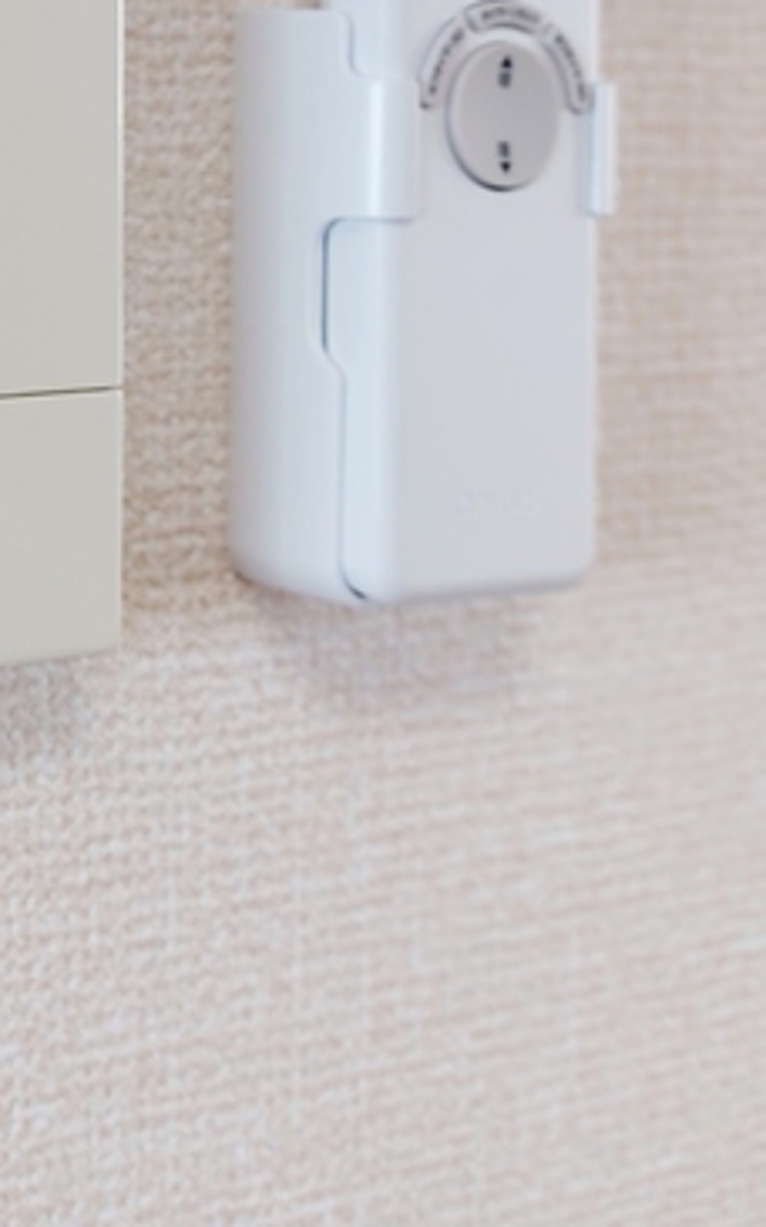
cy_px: 71
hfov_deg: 17.5
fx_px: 2239
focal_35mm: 67
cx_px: -370
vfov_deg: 29.1
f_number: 1.8
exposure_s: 1/40
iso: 32
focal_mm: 5.23
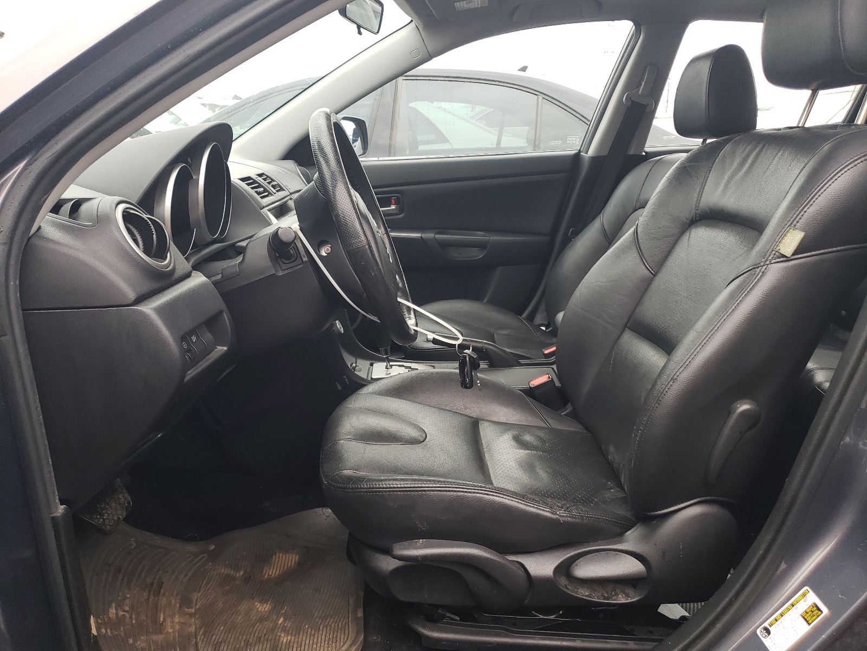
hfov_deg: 67.3
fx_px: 651
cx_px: 434
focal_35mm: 26
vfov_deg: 53.1
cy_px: 326
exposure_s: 1/120
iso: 99
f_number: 1.5
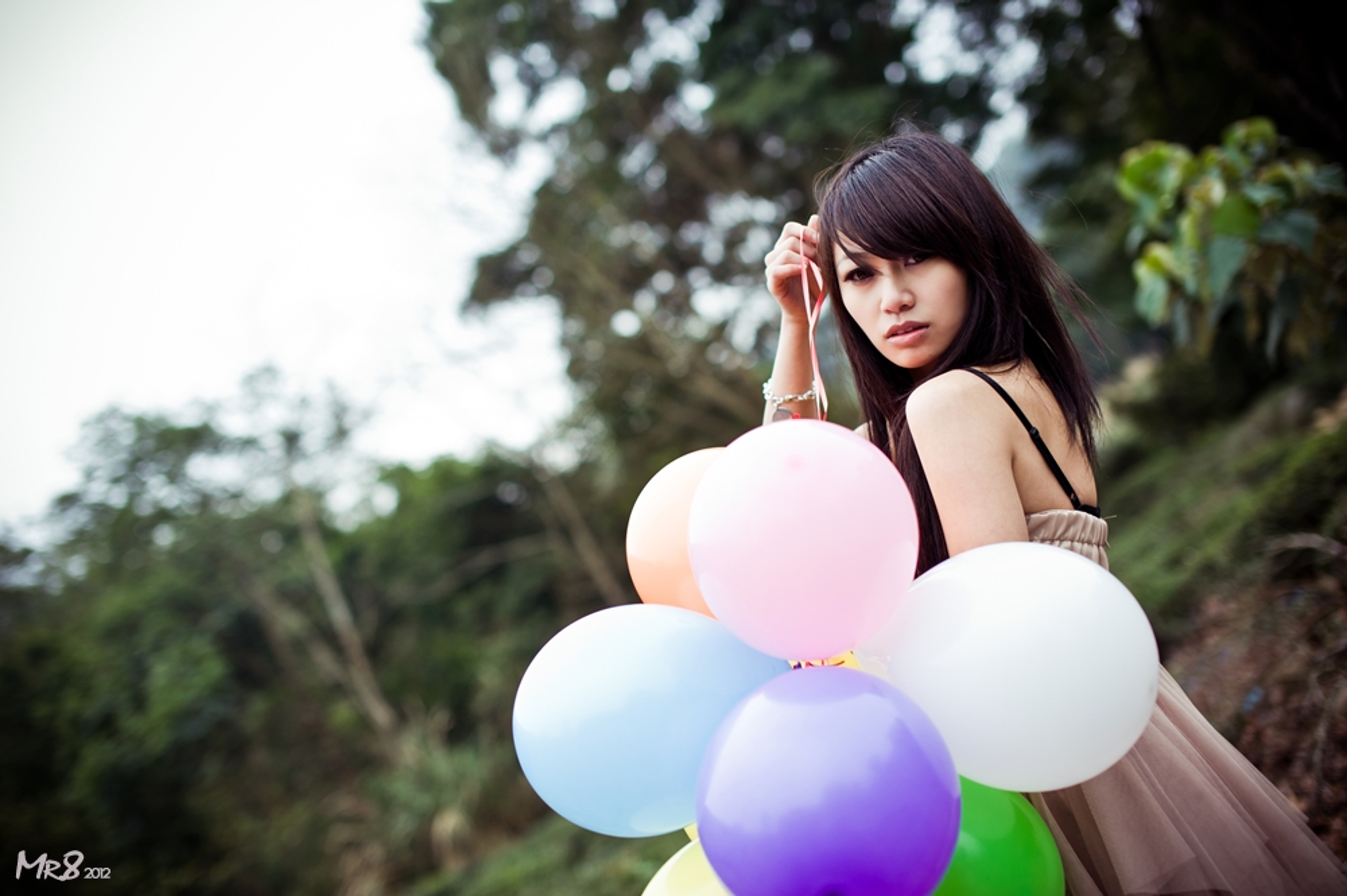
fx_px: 1869
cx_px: 674
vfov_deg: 26.9
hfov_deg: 39.6
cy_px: 448
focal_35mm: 50
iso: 320
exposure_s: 1/1250
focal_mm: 50
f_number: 2
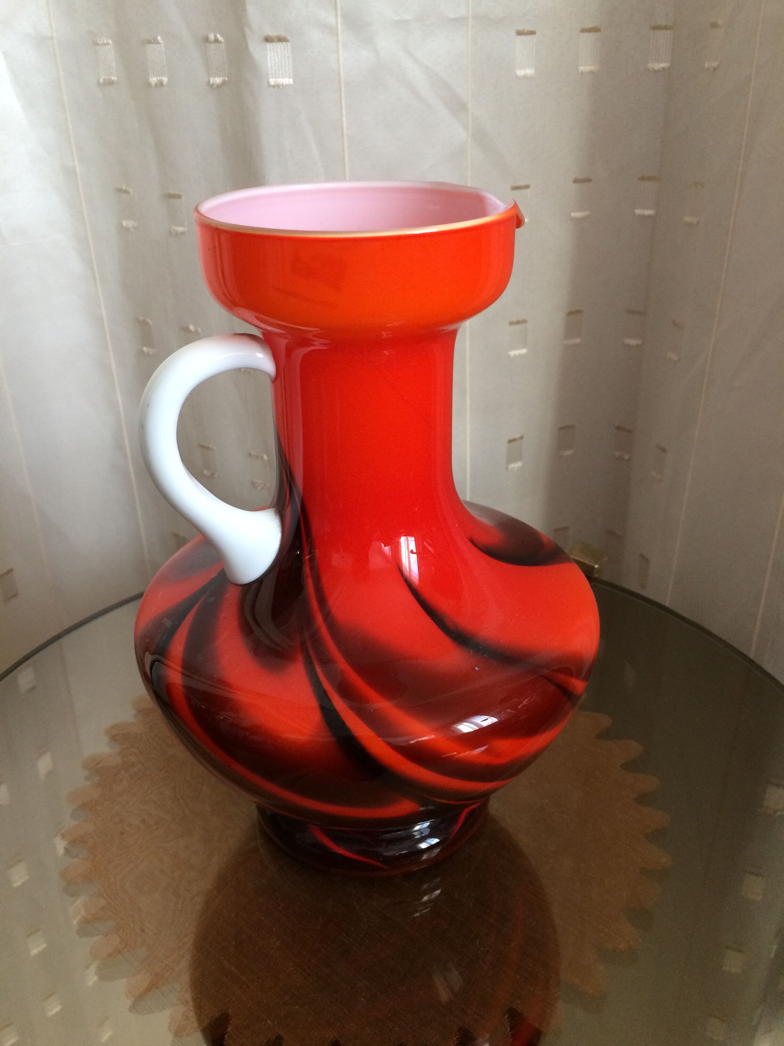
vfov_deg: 61.7
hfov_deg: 48.2
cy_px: 523
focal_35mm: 29
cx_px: 392
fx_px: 876
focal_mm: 4.15
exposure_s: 1/33
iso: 80
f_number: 2.2
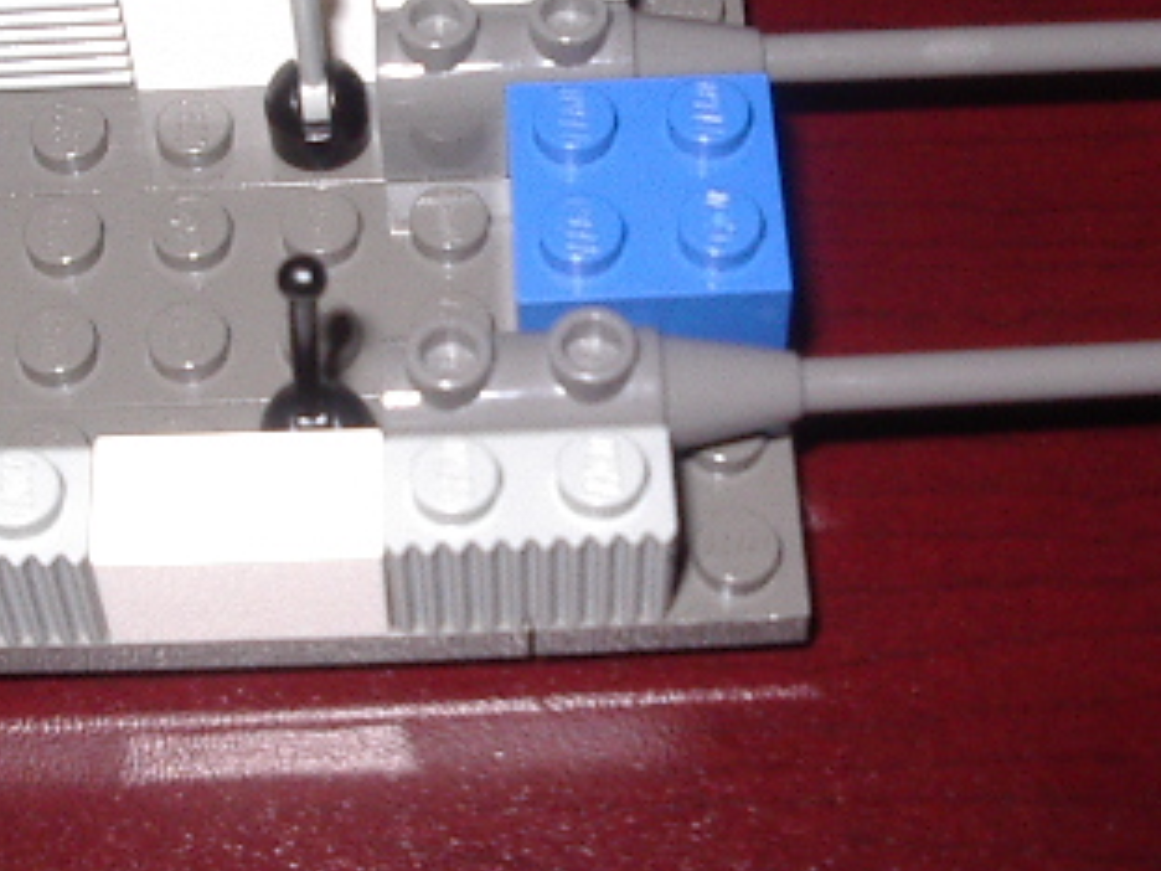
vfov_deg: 18.8
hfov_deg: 25.0
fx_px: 2616
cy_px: 298
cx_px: 514
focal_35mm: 78
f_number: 4.8
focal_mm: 5.8
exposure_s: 1/60
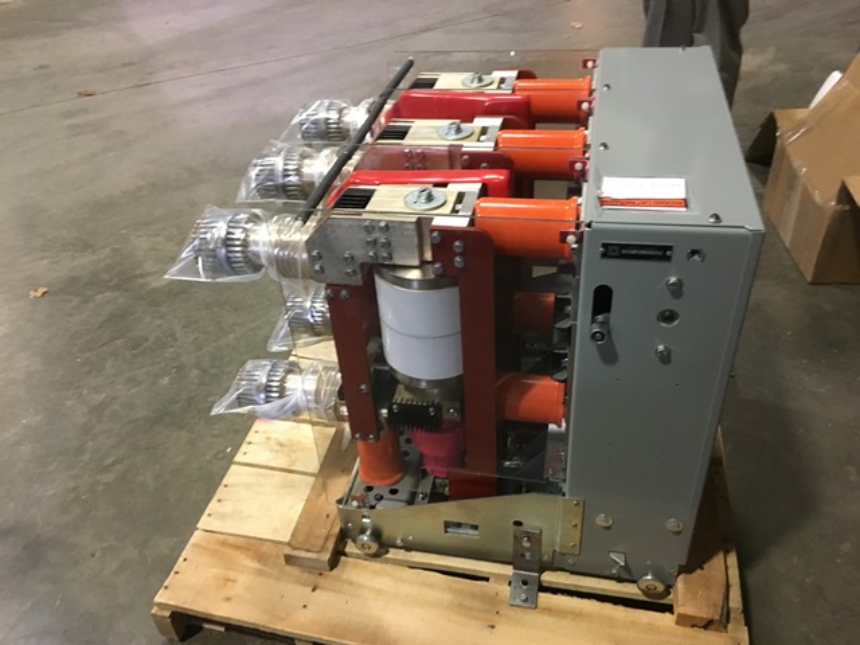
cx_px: 430
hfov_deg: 61.7
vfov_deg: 48.2
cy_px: 322
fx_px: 720
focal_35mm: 29
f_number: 2.2
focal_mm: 4.15
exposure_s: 1/15
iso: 200
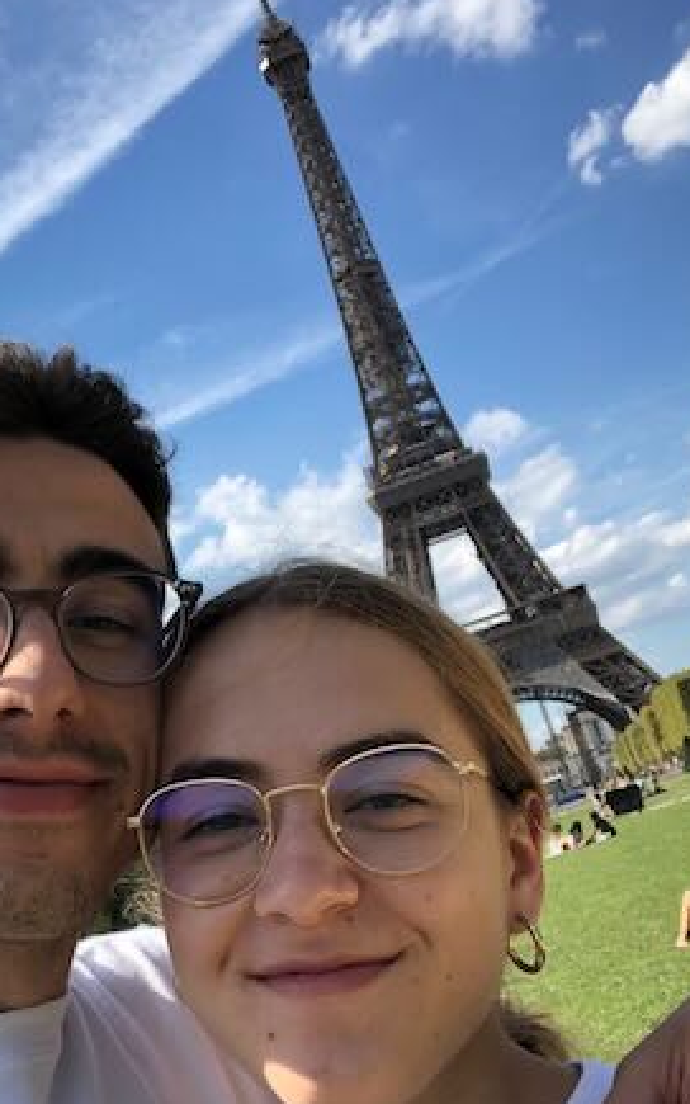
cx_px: 197
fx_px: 1504
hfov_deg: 25.6
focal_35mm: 50
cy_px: 667
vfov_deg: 40.1
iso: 20
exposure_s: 1/451
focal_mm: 2.87
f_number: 2.2
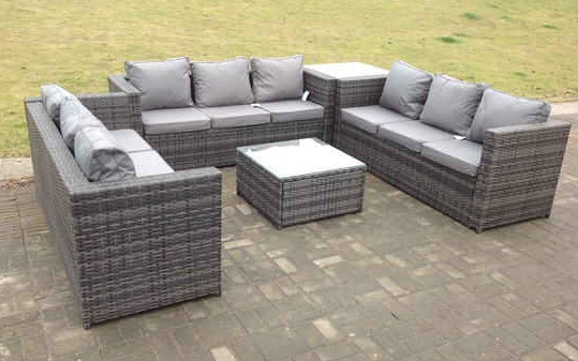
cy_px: 198
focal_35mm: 38
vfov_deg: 33.6
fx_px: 599
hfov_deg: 51.5
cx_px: 284
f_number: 2.4
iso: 50
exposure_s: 1/170
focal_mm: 4.28
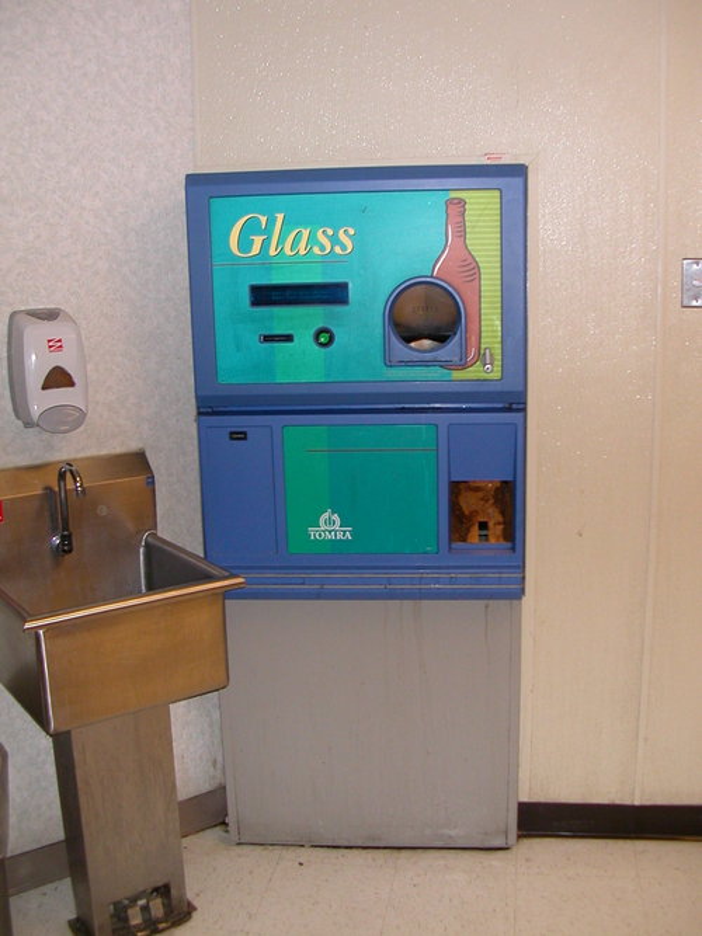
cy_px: 468
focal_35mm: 37
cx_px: 351
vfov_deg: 50.1
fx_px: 1001
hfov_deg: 38.7
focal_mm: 5.6
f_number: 2.7
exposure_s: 1/59.9
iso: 100
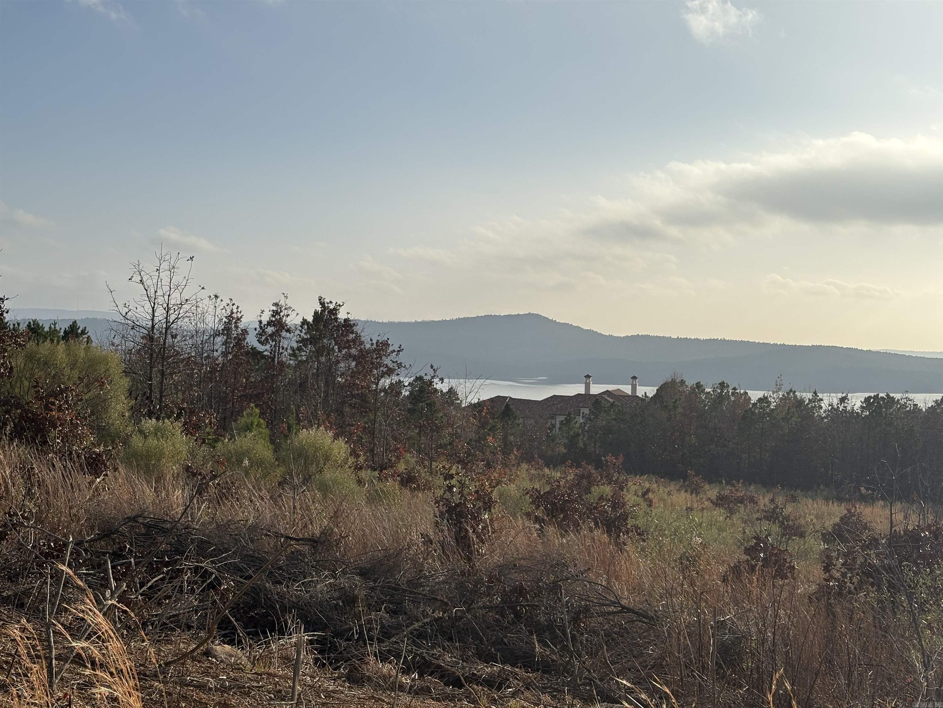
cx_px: 472
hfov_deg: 36.8
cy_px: 354
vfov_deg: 28.0
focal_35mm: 52
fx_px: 1417
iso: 25
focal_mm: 5.96
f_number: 1.6
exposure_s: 1/6369
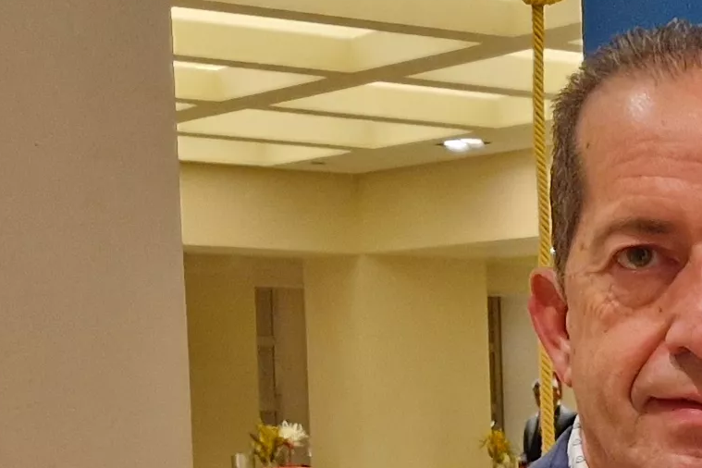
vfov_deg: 10.5
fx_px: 2457
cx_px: 1112
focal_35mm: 126
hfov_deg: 14.9
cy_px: 693
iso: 400
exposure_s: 1/100
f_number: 1.8
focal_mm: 5.4
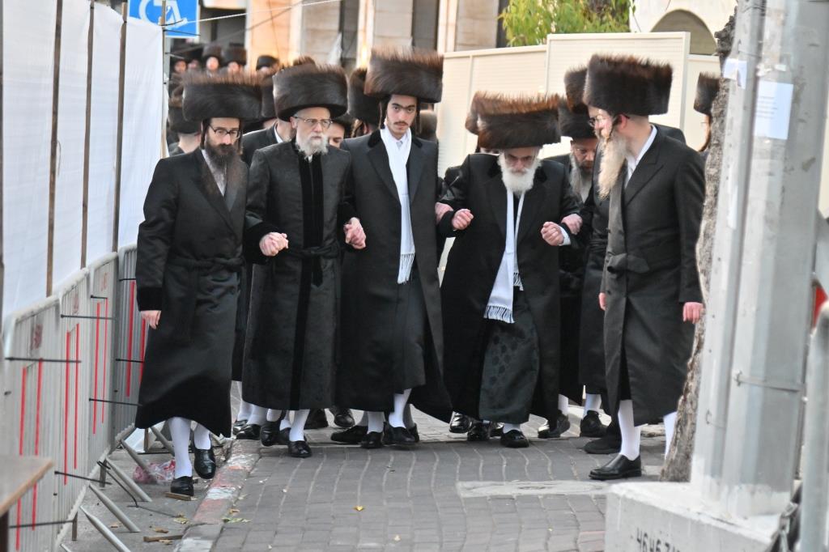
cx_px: 414
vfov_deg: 9.7
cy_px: 276
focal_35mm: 142
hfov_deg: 14.5
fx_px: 3269
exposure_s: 1/400
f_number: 4
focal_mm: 95
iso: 1600
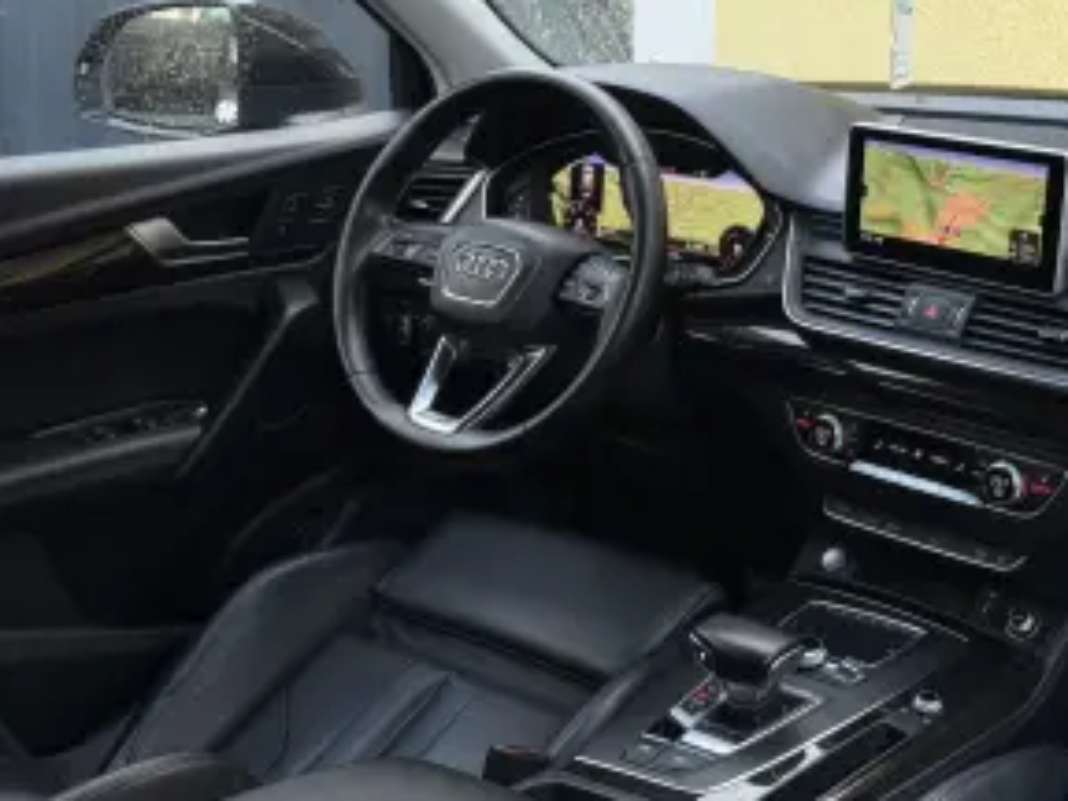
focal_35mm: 60
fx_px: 1851
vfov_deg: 24.4
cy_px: 400
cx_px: 664
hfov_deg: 32.0
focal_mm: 6.76
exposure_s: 1/75
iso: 100
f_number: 1.78
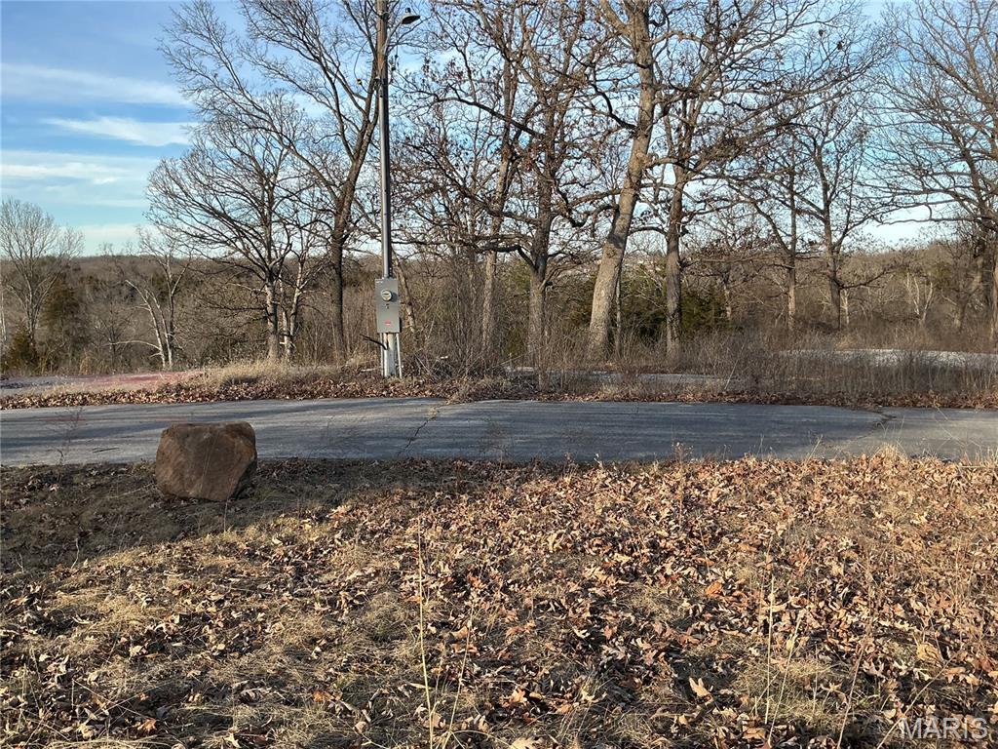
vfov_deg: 48.2
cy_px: 374
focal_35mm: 29
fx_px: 836
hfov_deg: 61.7
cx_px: 499
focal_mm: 3
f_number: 1.8
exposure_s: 1/514
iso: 25
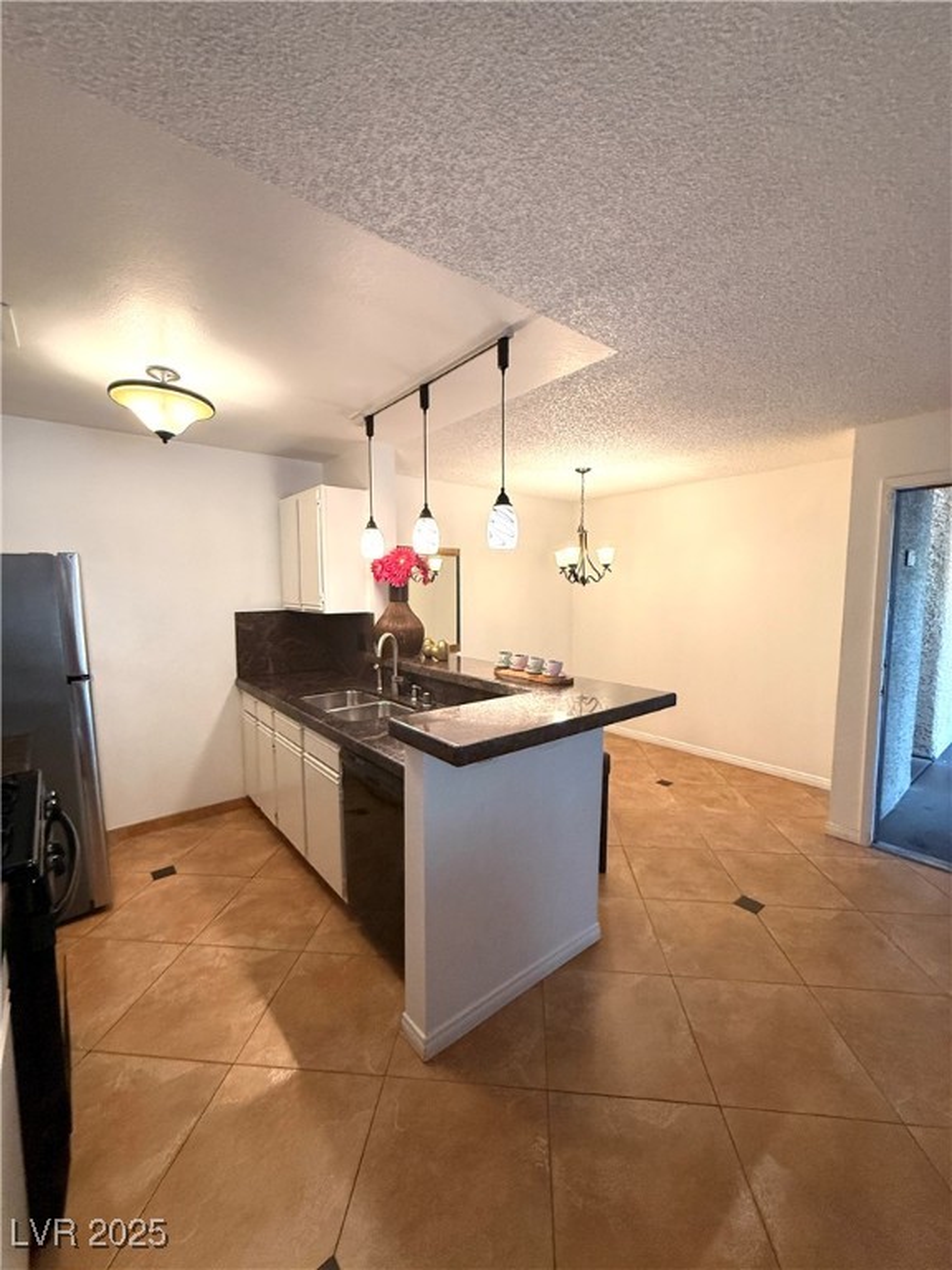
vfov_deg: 102.1
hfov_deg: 85.7
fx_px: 513
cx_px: 476
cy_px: 635
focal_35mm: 14
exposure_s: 1/120
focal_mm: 2.22
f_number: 2.2
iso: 500
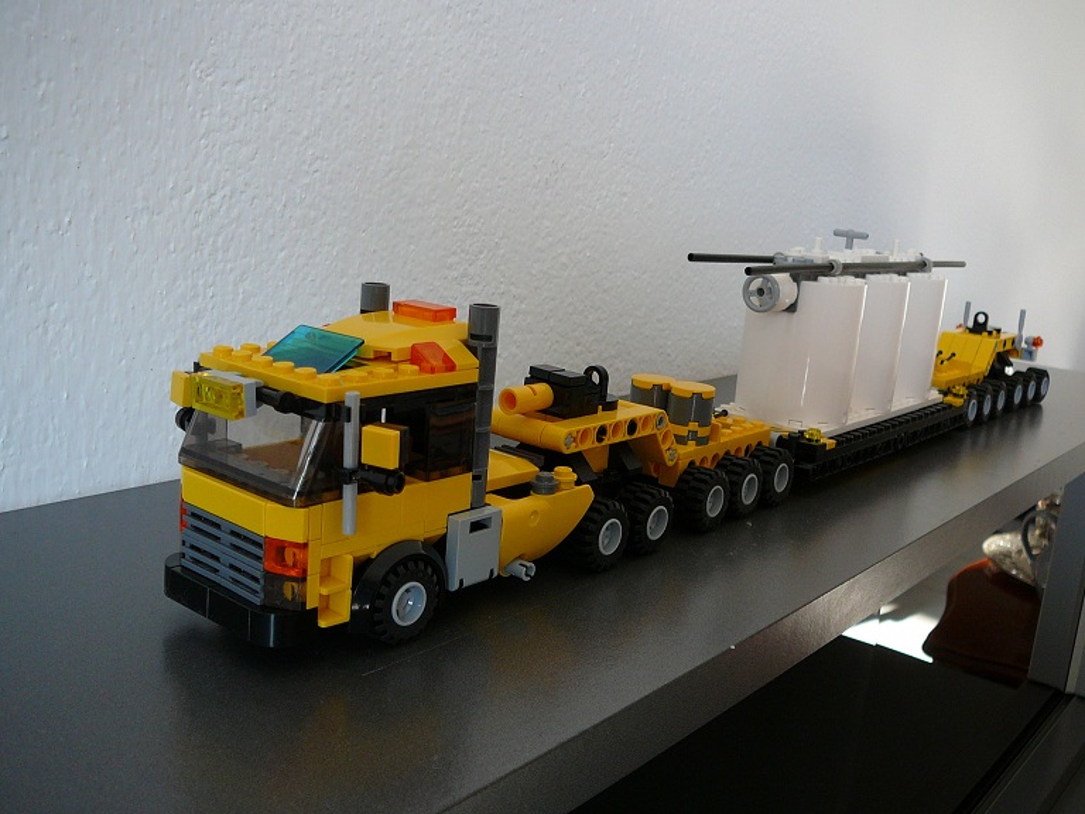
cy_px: 407
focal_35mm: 35
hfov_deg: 52.6
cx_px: 542
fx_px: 1097
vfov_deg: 40.7
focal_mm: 5.2
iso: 100
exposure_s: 1/50
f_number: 2.8
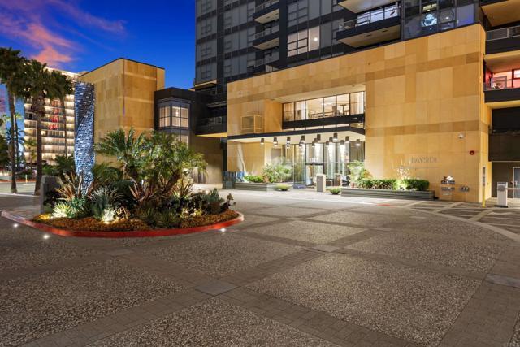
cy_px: 174
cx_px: 260
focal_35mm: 22
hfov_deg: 78.6
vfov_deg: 57.3
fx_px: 318
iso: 400
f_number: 6.3
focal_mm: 22
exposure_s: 20
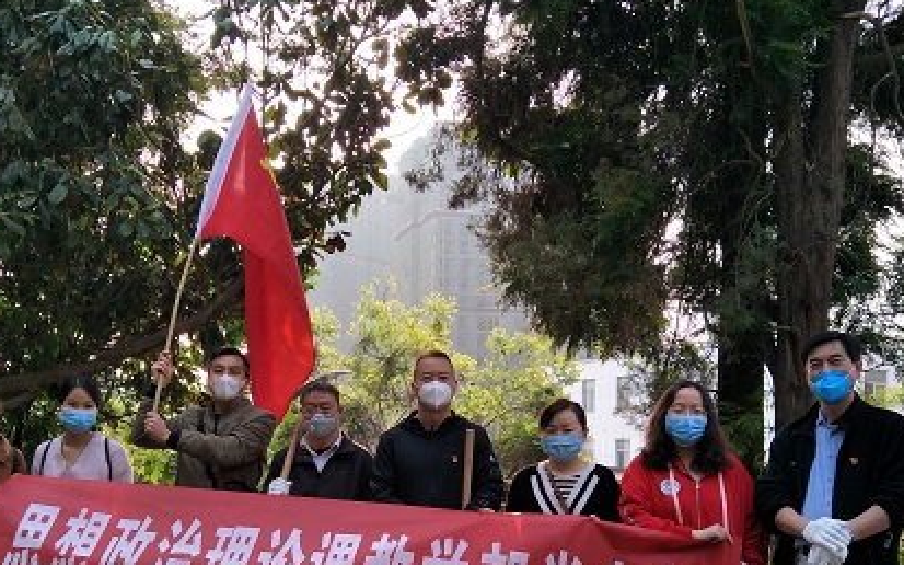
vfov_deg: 33.5
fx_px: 911
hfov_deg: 52.5
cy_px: 442
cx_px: 381
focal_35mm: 37
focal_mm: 4.1
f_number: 1.7
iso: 81
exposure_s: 1/435
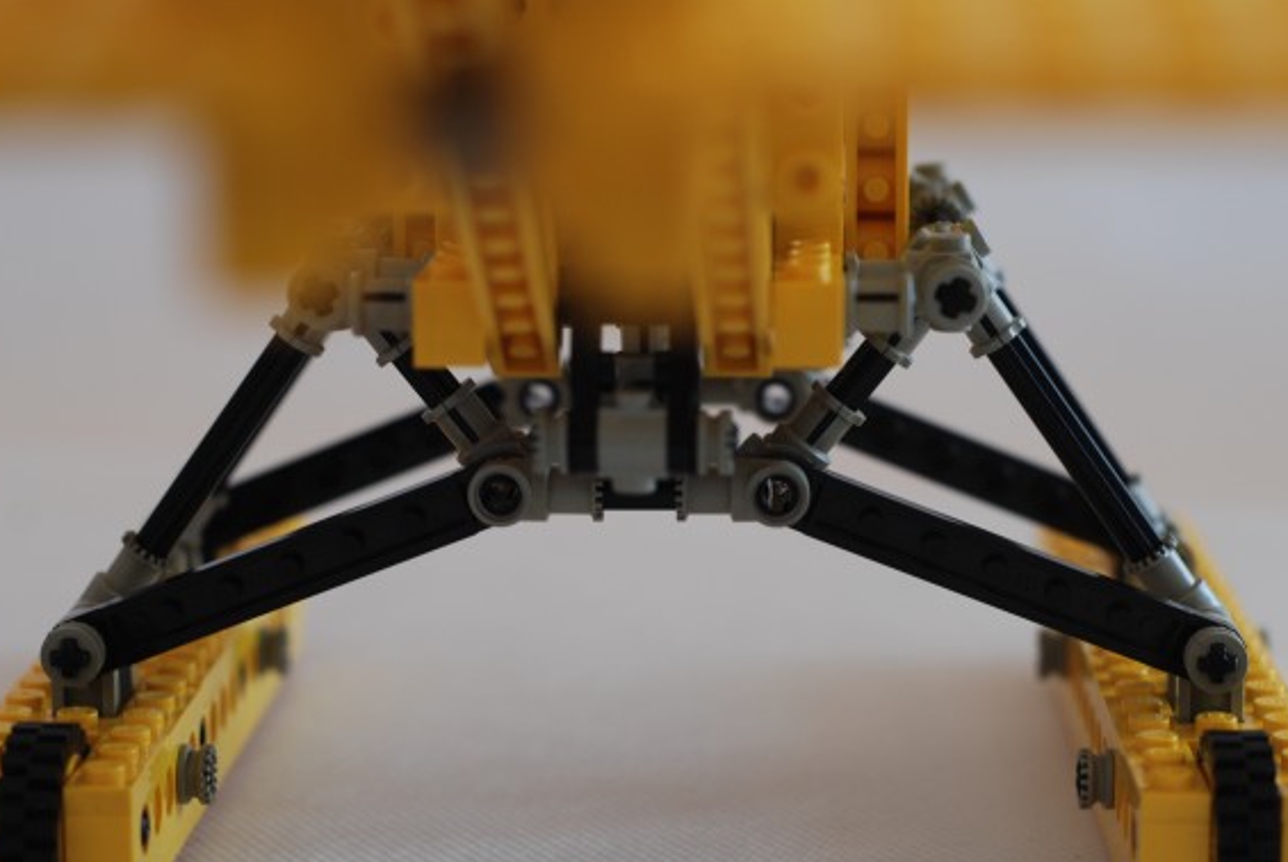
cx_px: 661
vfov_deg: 16.1
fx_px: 3044
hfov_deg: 23.9
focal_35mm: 85
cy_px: 477
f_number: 4
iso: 200
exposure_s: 1/60
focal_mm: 50
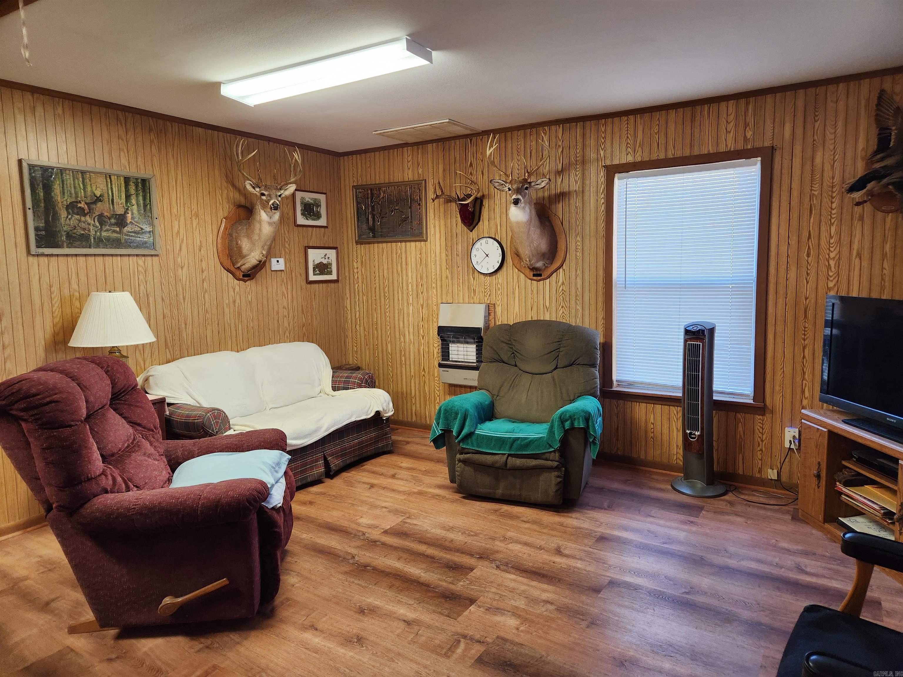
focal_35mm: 23
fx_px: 600
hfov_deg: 73.9
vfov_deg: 58.9
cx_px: 452
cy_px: 338
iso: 200
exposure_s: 1/120
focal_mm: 5.4
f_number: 1.8
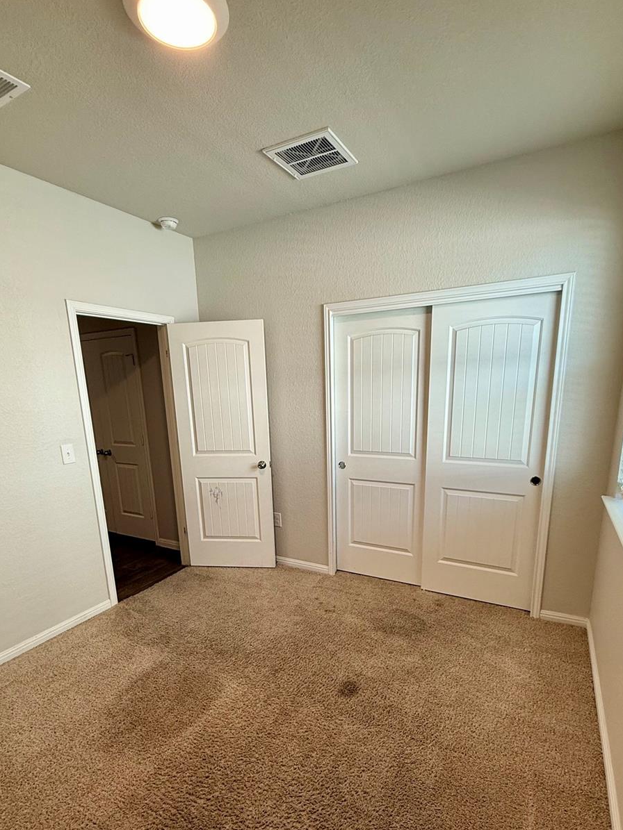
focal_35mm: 18
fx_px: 432
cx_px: 311
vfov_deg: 86.9
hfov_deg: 71.6
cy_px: 487
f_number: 2.2
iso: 125
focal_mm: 2.22
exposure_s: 1/120
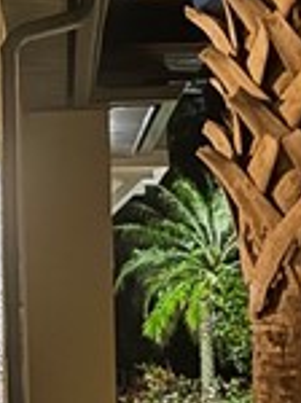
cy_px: 118
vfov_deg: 12.0
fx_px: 1907
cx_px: -379
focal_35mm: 164
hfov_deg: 8.4
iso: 1250
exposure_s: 1/5
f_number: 1.78
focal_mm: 6.76
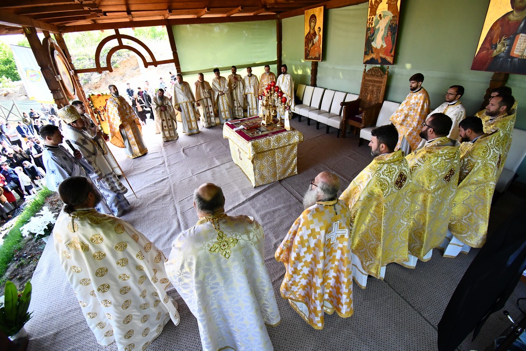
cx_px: 263
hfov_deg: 100.4
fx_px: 219
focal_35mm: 15
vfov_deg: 77.3
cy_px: 176
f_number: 4.5
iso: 3200
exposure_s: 1/640
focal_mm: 10
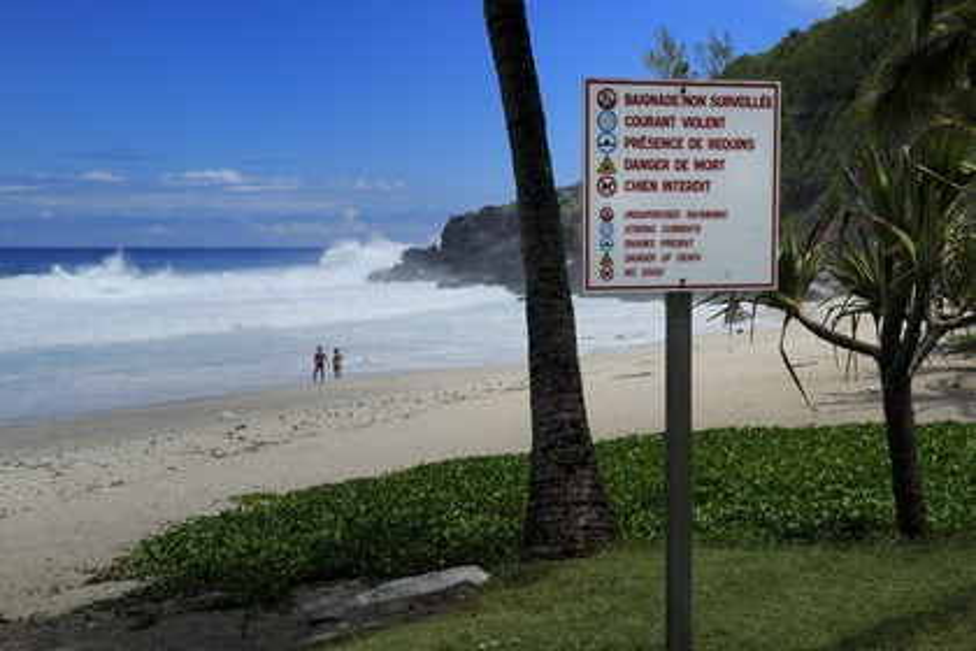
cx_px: 488
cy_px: 326
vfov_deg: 31.9
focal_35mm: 42
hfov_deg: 46.4
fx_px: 1139
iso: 200
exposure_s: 1/200
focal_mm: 42
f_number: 16
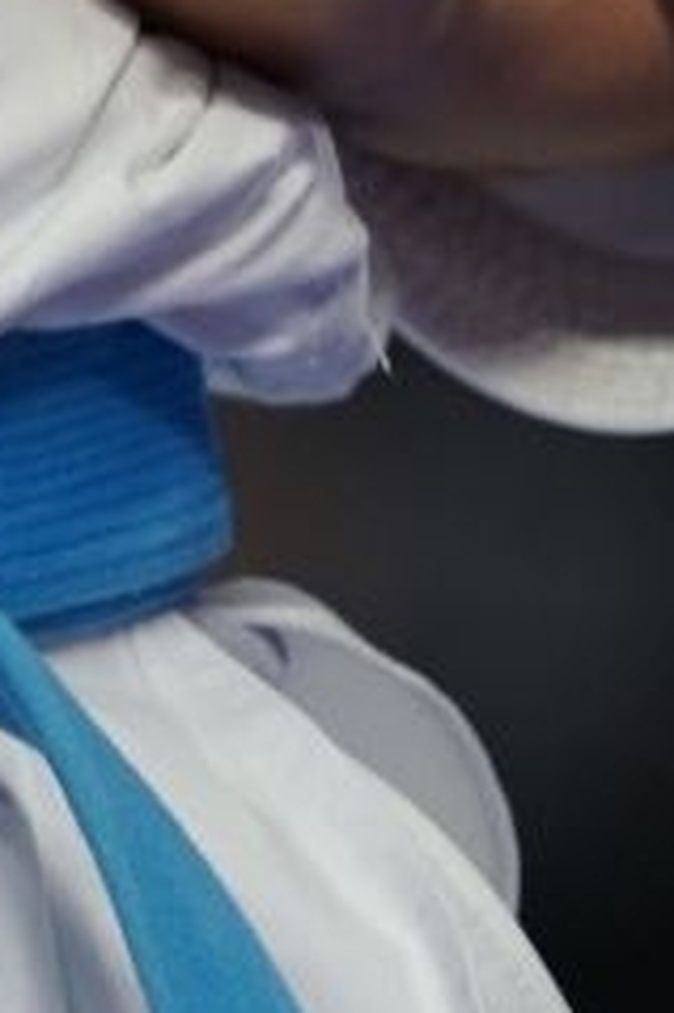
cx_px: -606
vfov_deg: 0.7
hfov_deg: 0.5
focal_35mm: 3016
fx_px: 84816
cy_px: -1174
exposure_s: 1/400
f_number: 2.8
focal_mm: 400
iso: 400
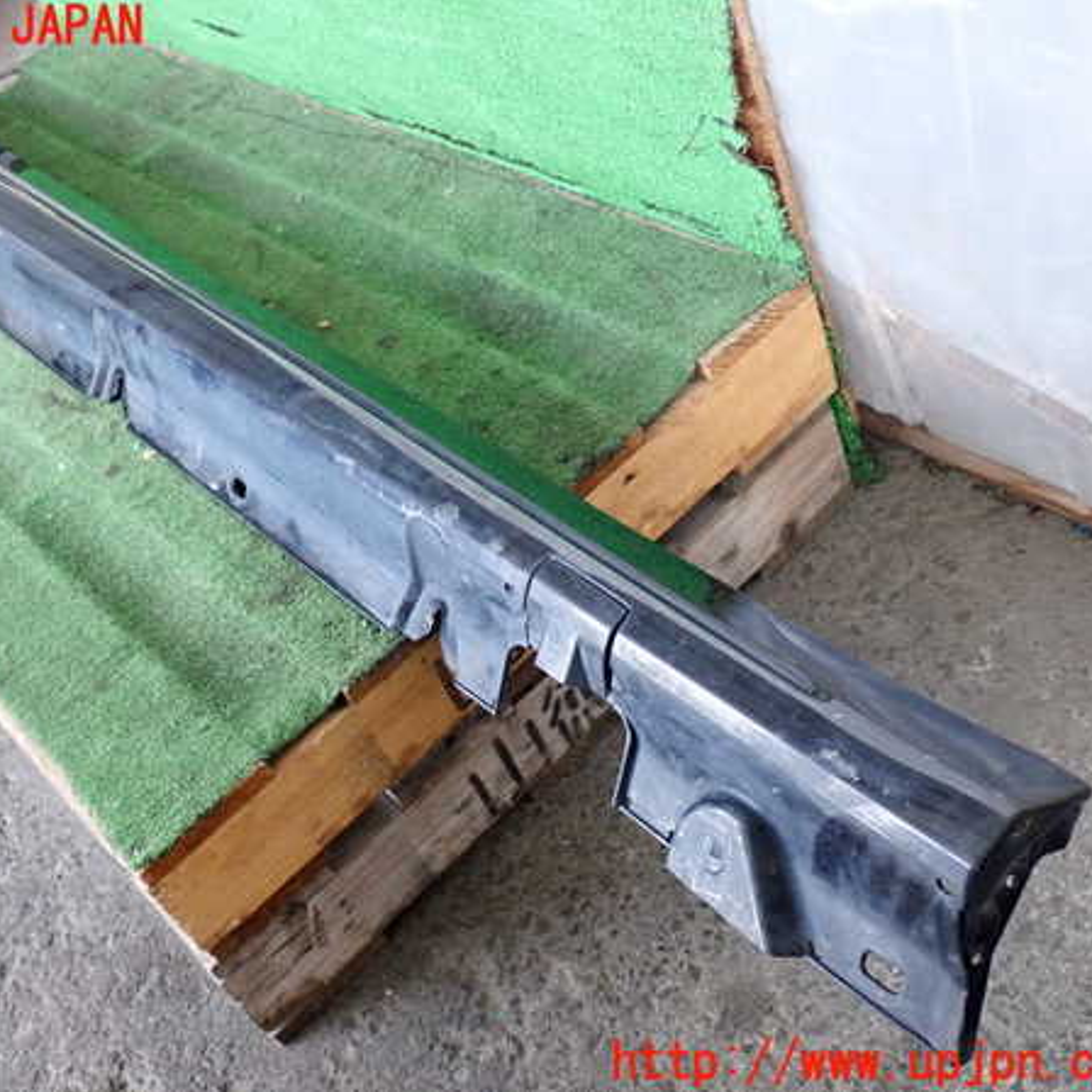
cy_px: 546
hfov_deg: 37.4
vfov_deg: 37.6
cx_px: 431
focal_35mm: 45
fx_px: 1606
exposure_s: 1/125
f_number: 2.7
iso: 640
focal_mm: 6.83
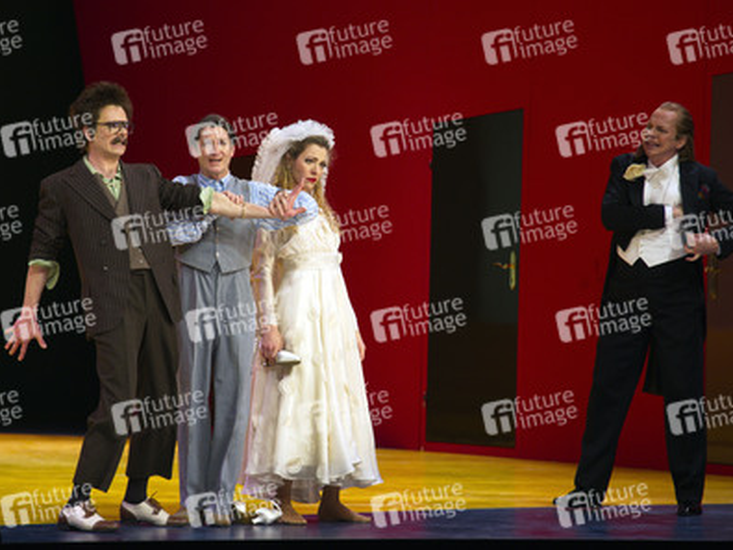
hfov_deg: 10.6
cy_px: 274
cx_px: 369
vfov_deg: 8.0
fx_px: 3939
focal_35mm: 186
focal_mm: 170
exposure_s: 1/400
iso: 1600
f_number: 5
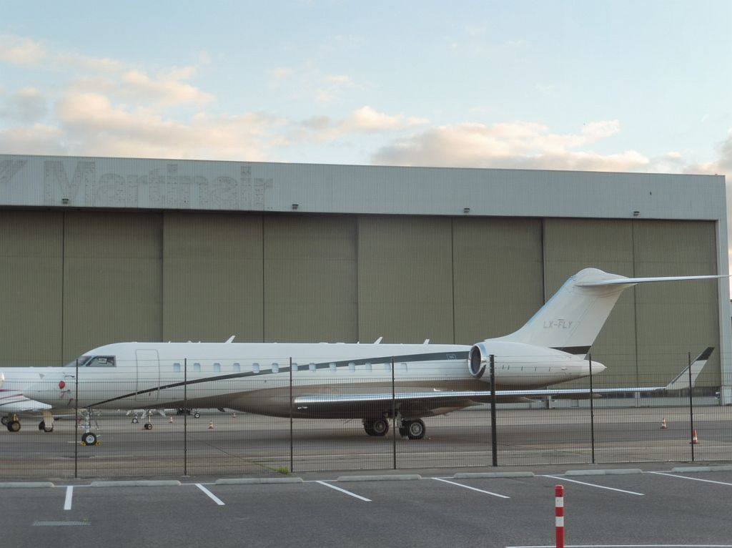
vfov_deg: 23.6
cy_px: 274
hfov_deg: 31.2
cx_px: 366
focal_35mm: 62
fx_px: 1310
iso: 100
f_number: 4.8
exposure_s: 1/80
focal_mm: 11
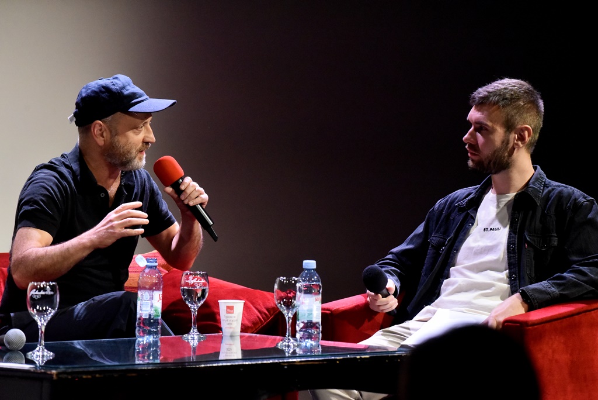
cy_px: 200
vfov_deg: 7.9
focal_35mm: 175
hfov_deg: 11.7
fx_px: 2908
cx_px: 299
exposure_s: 1/125
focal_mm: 175
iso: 8000
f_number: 5.6
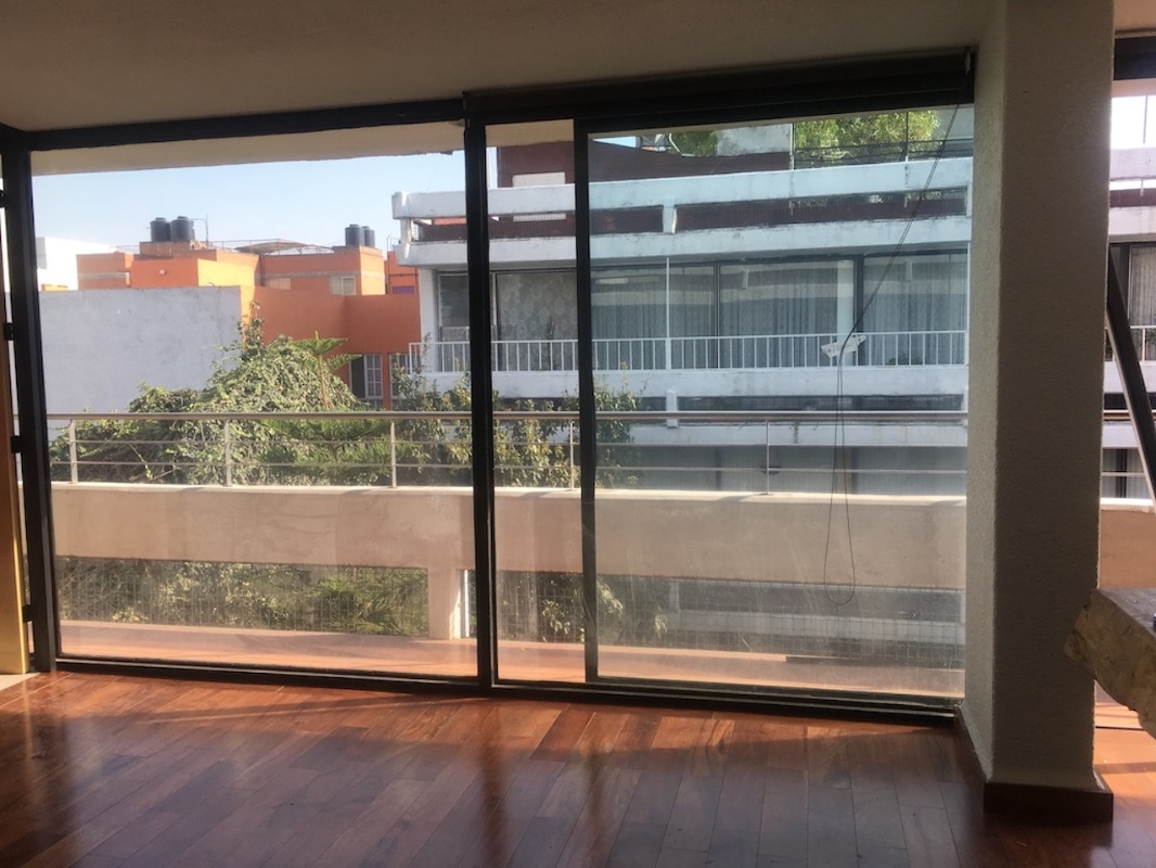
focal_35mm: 29
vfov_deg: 48.2
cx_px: 578
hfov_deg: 61.6
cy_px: 434
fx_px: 969
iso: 25
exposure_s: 1/411
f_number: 2.2
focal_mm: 4.15
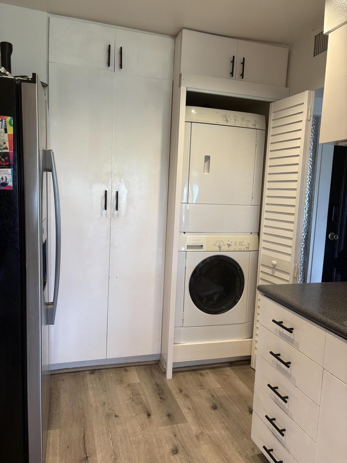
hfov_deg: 53.1
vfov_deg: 67.3
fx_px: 348
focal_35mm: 26
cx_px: 174
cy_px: 232
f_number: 1.6
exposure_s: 1/60
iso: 125
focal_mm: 5.96
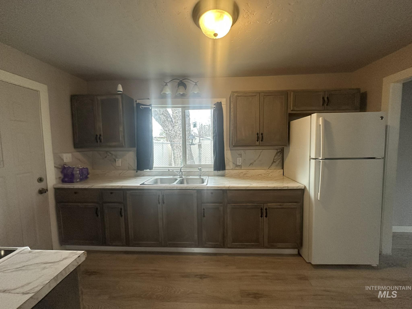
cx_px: 206
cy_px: 154
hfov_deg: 102.1
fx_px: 167
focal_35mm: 14
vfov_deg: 85.7
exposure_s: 1/120
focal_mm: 2.22
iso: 200
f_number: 2.2
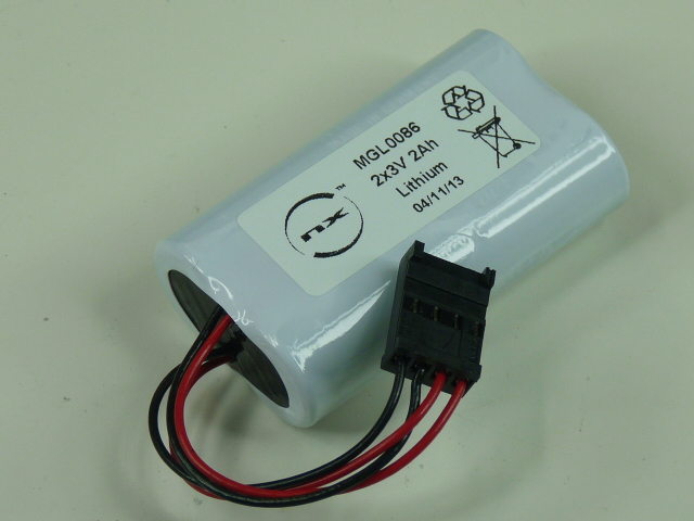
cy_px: 260
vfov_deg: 8.0
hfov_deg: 10.6
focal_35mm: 186
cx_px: 347
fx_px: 3729
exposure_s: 1/80
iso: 100
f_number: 3.6
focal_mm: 18.7
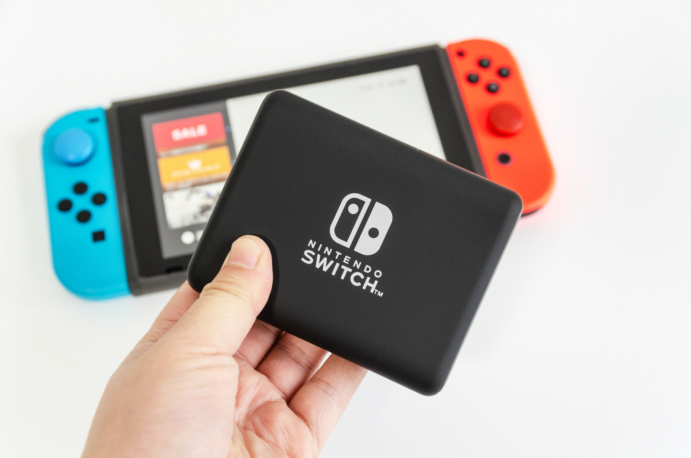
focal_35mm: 57
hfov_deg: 35.1
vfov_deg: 23.7
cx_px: 346
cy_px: 229
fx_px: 1092
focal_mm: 38
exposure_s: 1/30
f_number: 4
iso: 200
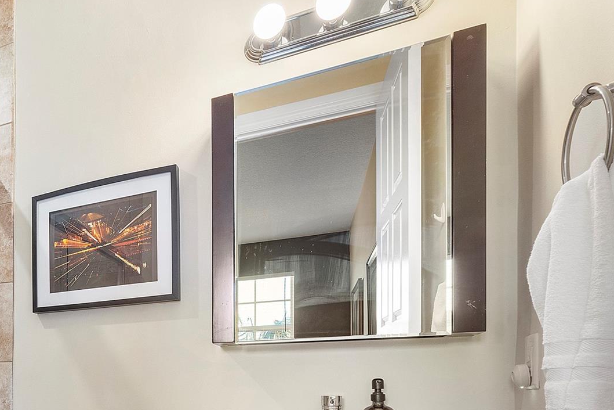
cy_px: 382
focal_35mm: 29
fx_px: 495
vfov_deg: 40.9
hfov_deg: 53.3
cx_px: 31
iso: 160
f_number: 11
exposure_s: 1/1.67
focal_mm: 10
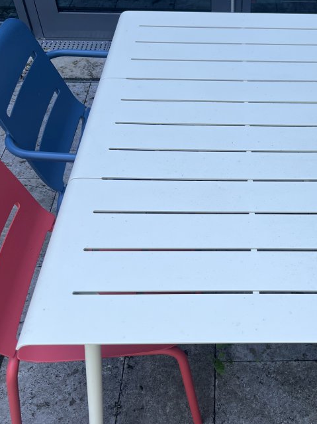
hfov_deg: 34.3
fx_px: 501
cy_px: 221
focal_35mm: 41
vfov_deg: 45.8
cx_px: 244
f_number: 1.5
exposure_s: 1/873
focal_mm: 5.7
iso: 50
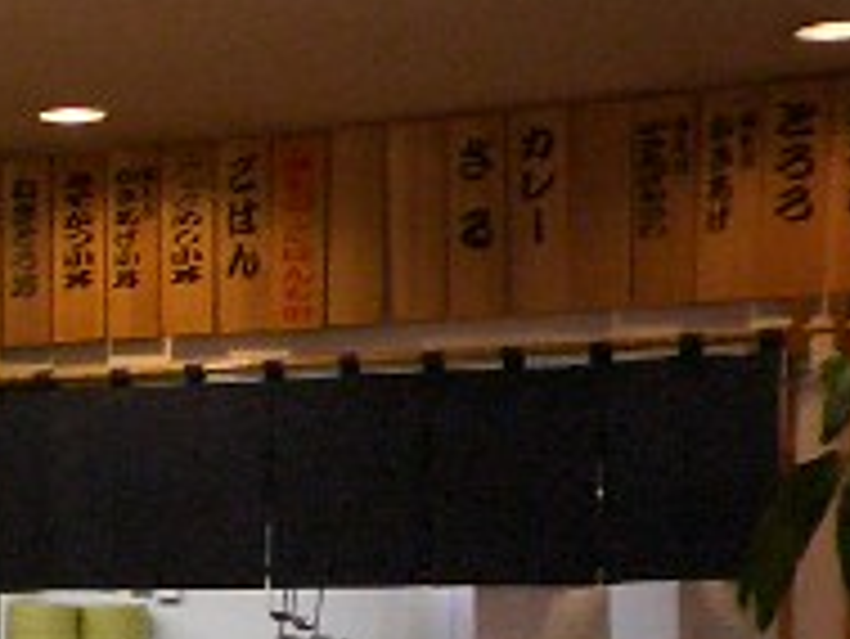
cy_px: 986
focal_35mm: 125
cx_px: -202
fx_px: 3071
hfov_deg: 15.1
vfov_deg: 11.3
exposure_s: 1/40
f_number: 3.5
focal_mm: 5.6
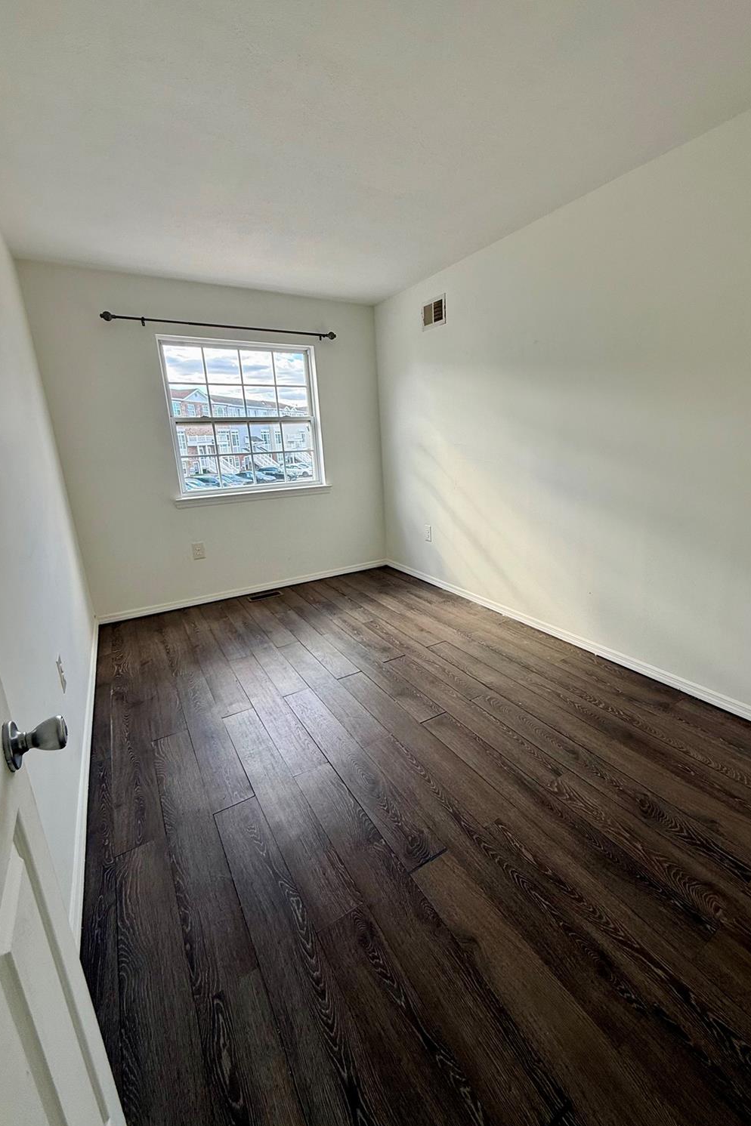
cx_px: 418
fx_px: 469
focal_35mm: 15
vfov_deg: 100.4
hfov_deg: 77.0
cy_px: 556
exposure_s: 1/141
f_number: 2.2
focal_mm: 2.22
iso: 50
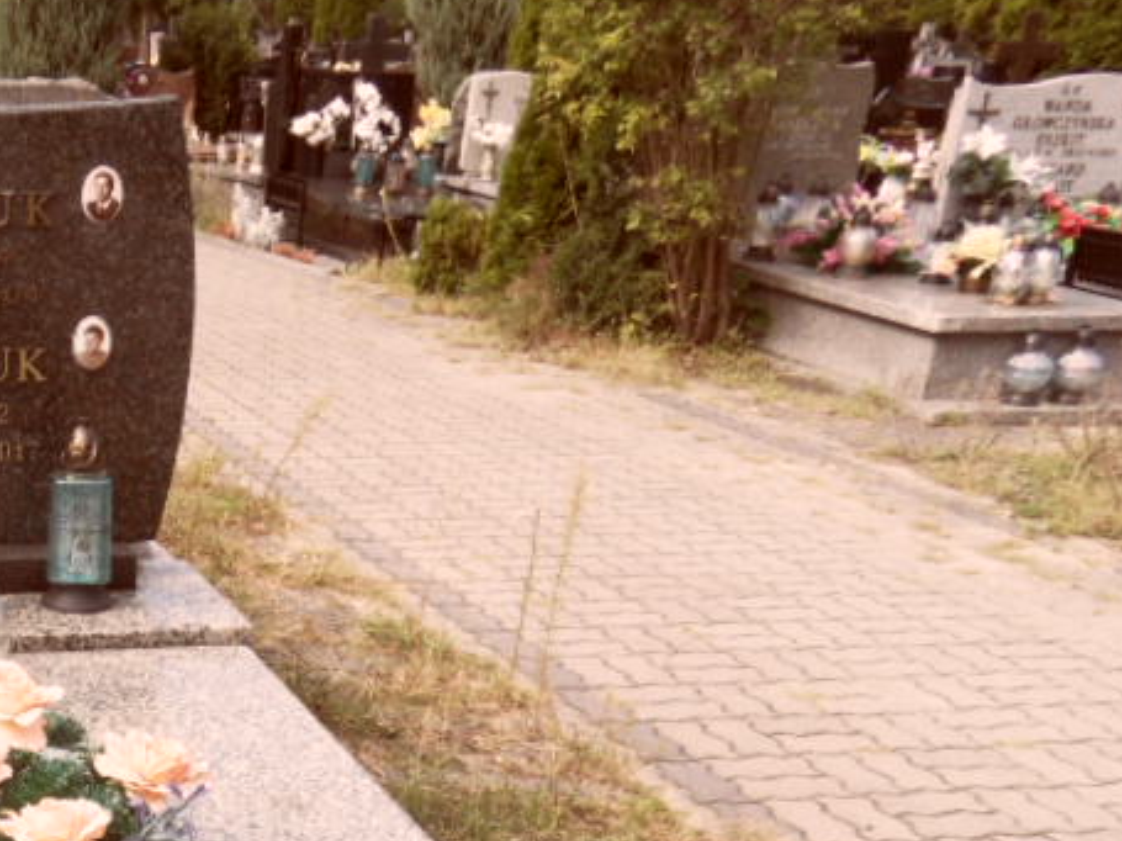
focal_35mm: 54
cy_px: 831
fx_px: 1750
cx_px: -52
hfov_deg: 32.2
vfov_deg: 25.7
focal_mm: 3.9
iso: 80
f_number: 3.2
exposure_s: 1/500
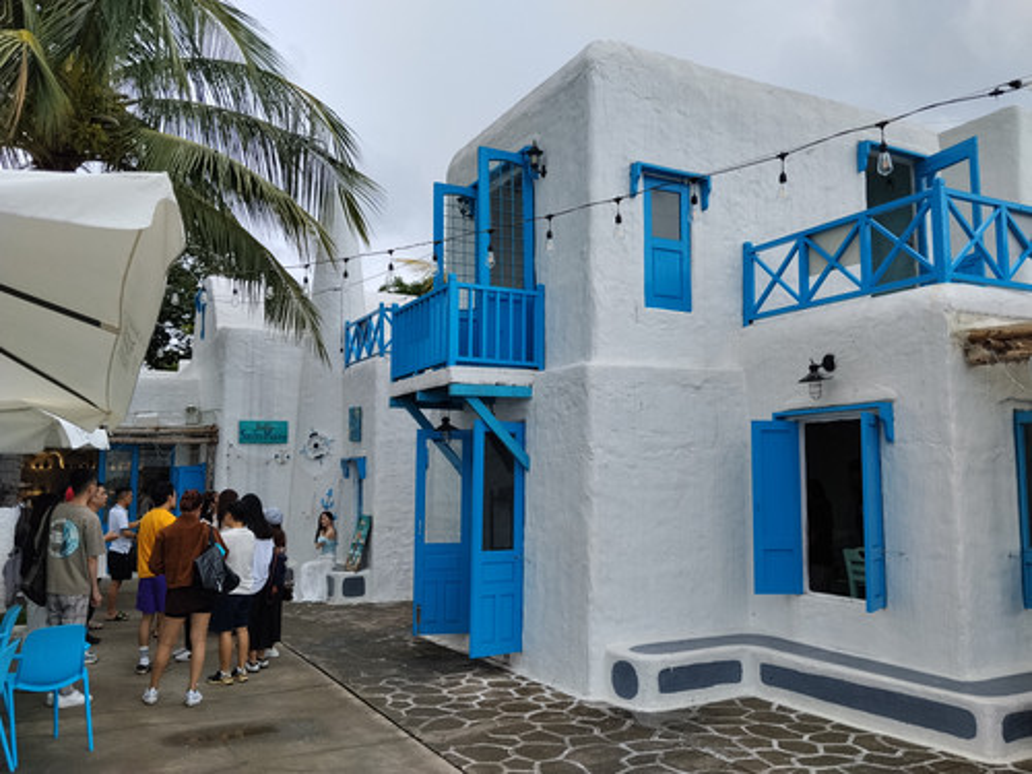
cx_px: 516
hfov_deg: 61.7
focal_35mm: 29
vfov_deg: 48.2
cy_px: 387
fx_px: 865
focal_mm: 4.22
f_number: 1.8
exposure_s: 1/847
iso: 50
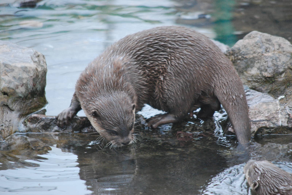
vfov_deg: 4.6
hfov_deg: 6.9
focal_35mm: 300
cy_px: 98
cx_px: 146
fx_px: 2436
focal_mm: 200
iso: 1600
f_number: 5.6
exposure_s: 1/200
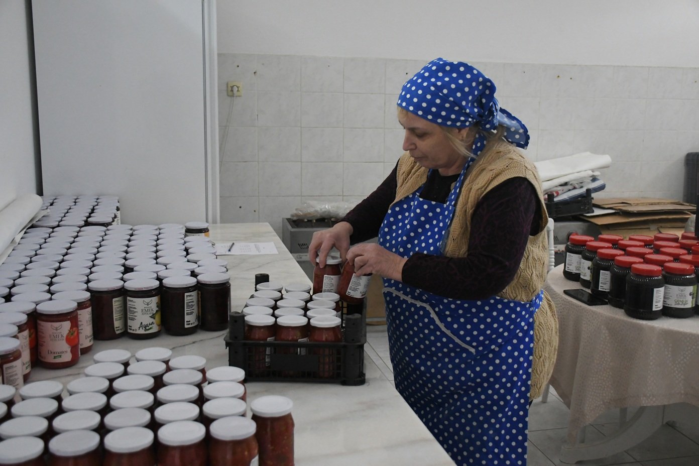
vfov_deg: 36.9
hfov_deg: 53.1
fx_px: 699
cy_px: 233
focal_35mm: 36
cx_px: 350
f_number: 4.5
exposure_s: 1/250
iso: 4500
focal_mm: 24
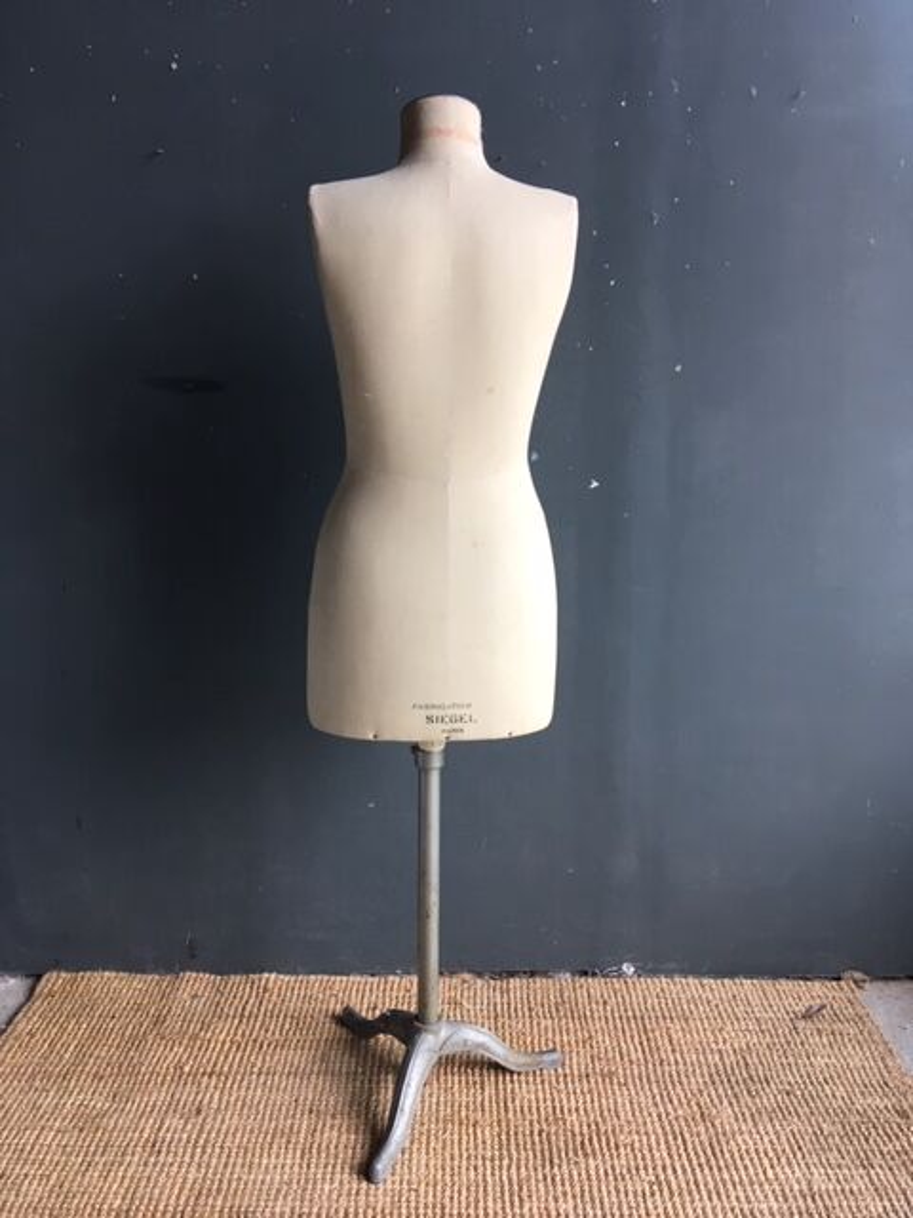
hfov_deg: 48.2
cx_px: 456
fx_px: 1020
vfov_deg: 61.7
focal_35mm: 29
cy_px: 609
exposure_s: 1/33
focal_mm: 4.15
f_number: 2.2
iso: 25
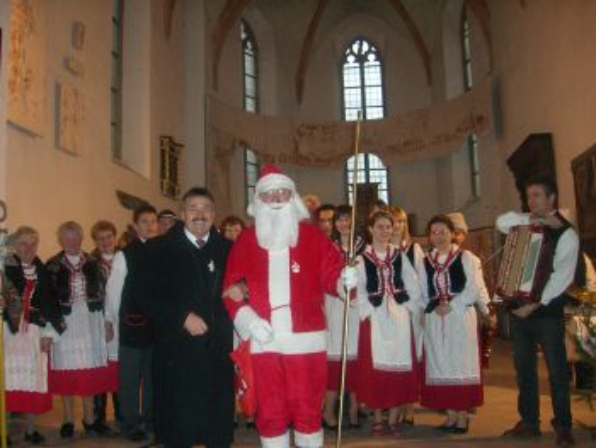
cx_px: 298
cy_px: 224
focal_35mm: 38
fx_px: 655
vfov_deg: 37.8
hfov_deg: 48.9
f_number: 2.7
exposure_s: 1/60
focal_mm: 6.2
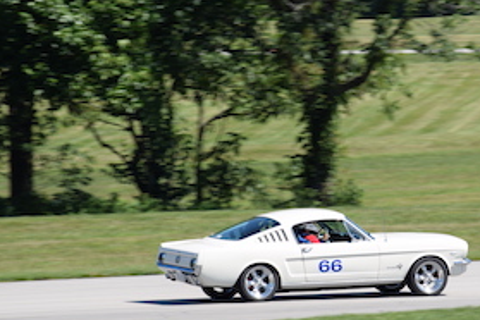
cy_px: 163
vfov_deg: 2.3
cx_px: 323
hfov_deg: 3.4
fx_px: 8039
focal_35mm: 603
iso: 160
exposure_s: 1/320
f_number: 9
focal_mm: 280
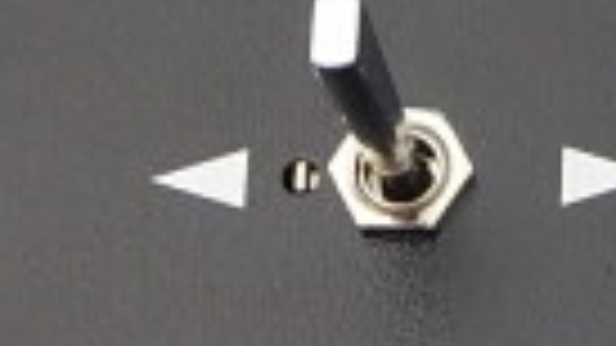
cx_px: 922
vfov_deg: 6.0
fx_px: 3315
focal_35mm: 203
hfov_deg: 10.3
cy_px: 36
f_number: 4.2
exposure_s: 1/10
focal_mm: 7.2
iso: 400
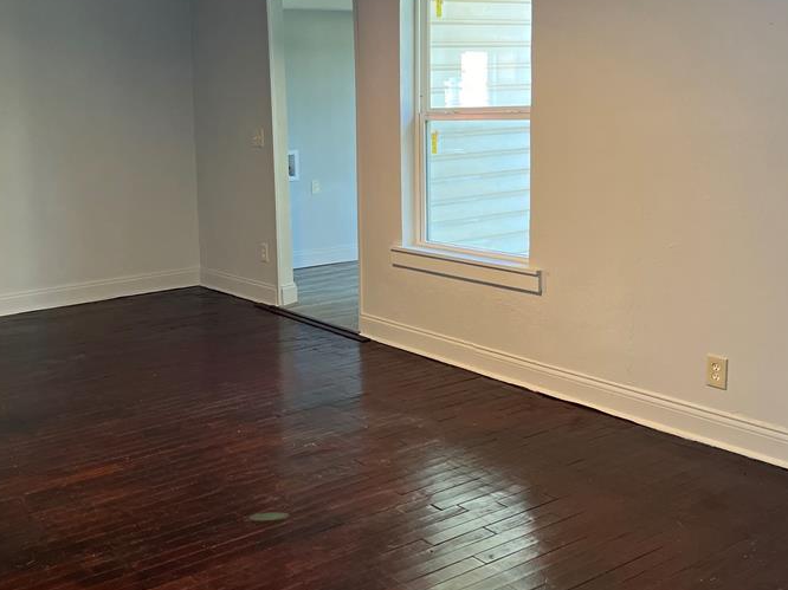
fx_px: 910
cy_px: 210
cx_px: 256
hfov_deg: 46.0
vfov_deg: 35.7
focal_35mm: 40
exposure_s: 1/60
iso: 320
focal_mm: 5.1
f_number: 1.6
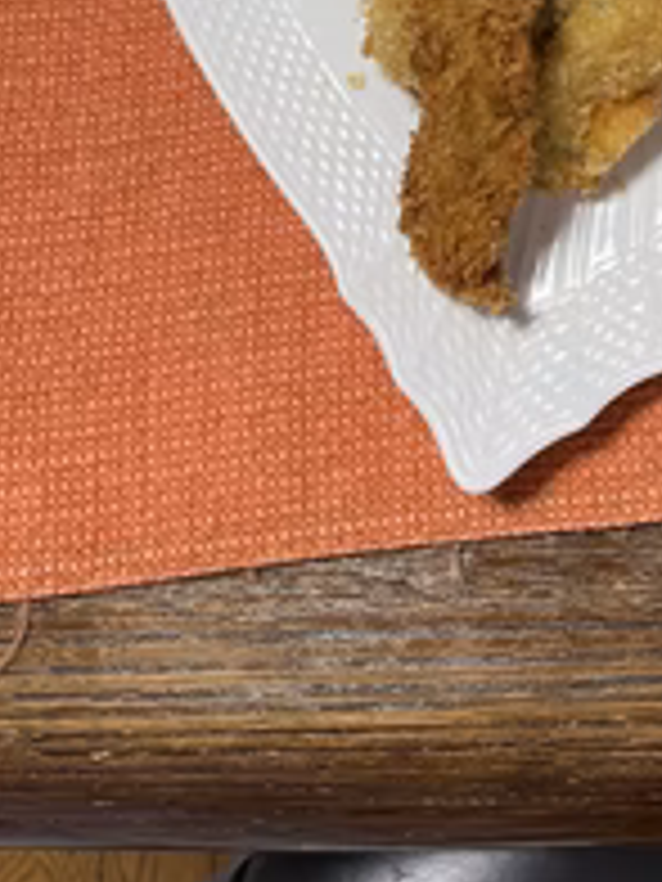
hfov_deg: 26.4
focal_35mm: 53
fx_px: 1351
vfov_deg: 33.0
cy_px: -9
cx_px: 617
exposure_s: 1/50
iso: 80
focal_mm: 5.1
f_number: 1.6
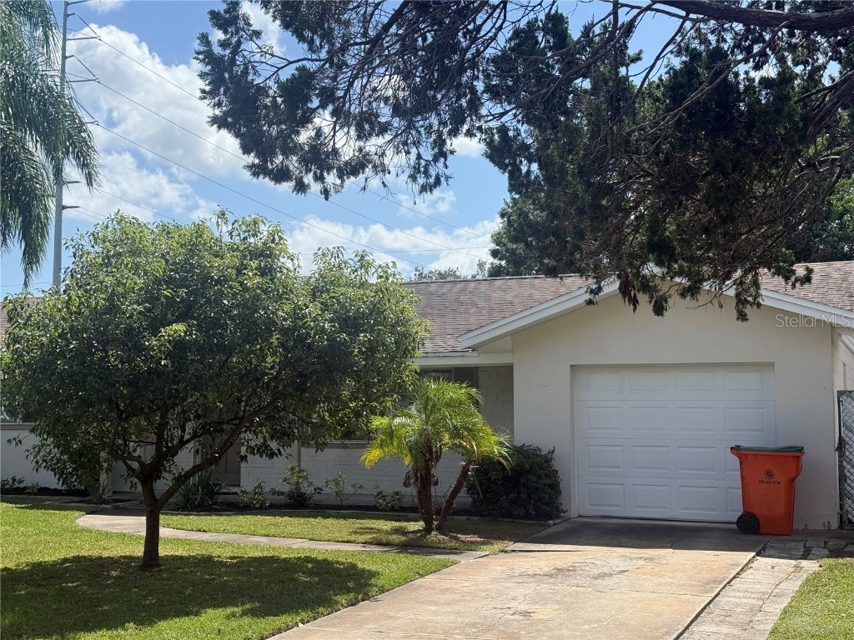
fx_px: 1184
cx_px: 427
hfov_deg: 39.7
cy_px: 320
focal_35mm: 48
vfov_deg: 30.3
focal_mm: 6.76
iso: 64
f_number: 1.78
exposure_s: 1/5208
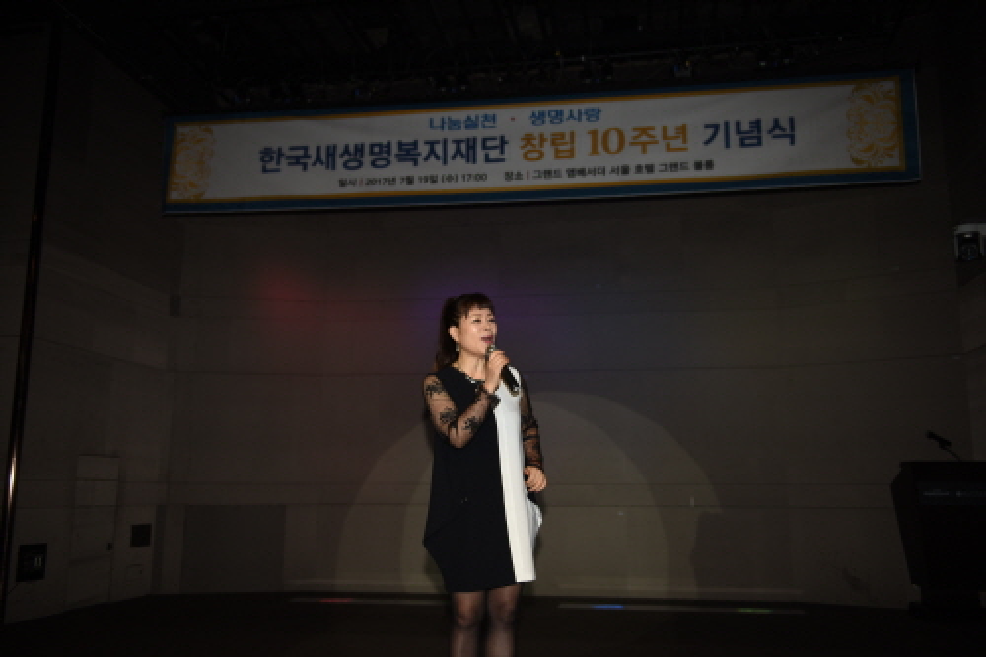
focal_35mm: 32
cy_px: 328
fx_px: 876
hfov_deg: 58.7
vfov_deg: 41.1
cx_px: 493
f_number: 2.8
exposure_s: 1/250
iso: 100
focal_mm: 32
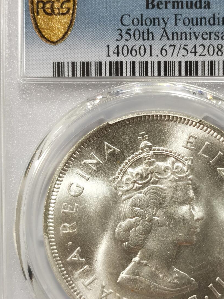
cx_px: 157
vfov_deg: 22.0
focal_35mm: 89
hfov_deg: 16.5
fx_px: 768
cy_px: 155
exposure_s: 1/100
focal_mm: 5.56
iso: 125
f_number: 16
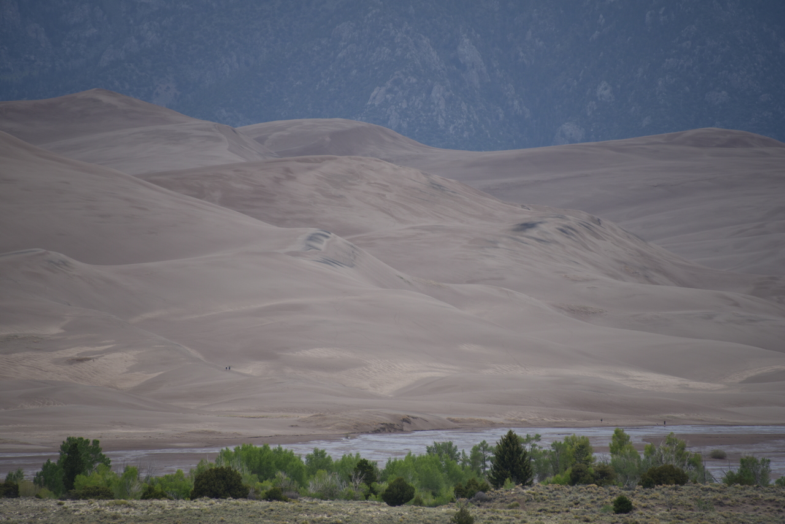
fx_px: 6543
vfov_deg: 4.6
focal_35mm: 300
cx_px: 392
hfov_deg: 6.9
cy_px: 262
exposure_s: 1/640
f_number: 5.6
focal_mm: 300
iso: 125
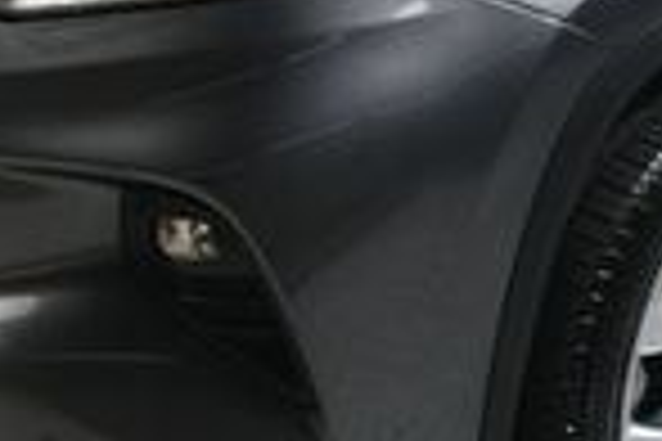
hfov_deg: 13.8
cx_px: 567
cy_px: 72
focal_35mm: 148
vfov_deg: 9.2
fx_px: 2721
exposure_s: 1/160
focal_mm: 23
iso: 100
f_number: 10
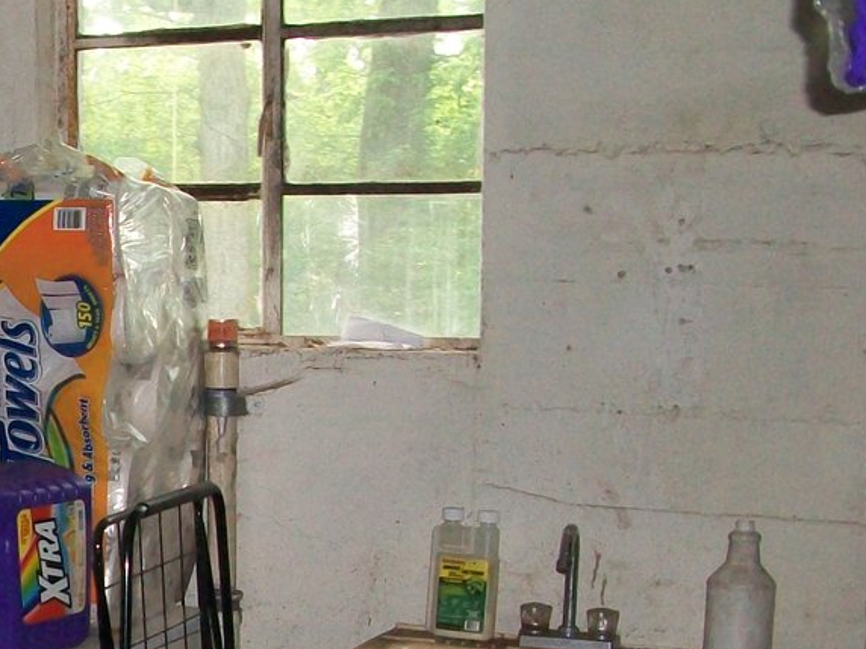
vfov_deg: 16.3
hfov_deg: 20.1
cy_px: 538
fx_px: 2252
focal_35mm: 90
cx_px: -234
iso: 160
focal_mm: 5.7
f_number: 2.8
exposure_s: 1/60
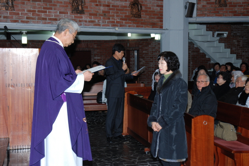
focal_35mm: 52
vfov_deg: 25.8
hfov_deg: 37.8
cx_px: 124
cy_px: 83
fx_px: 363
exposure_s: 1/60
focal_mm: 35
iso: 200
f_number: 5.6
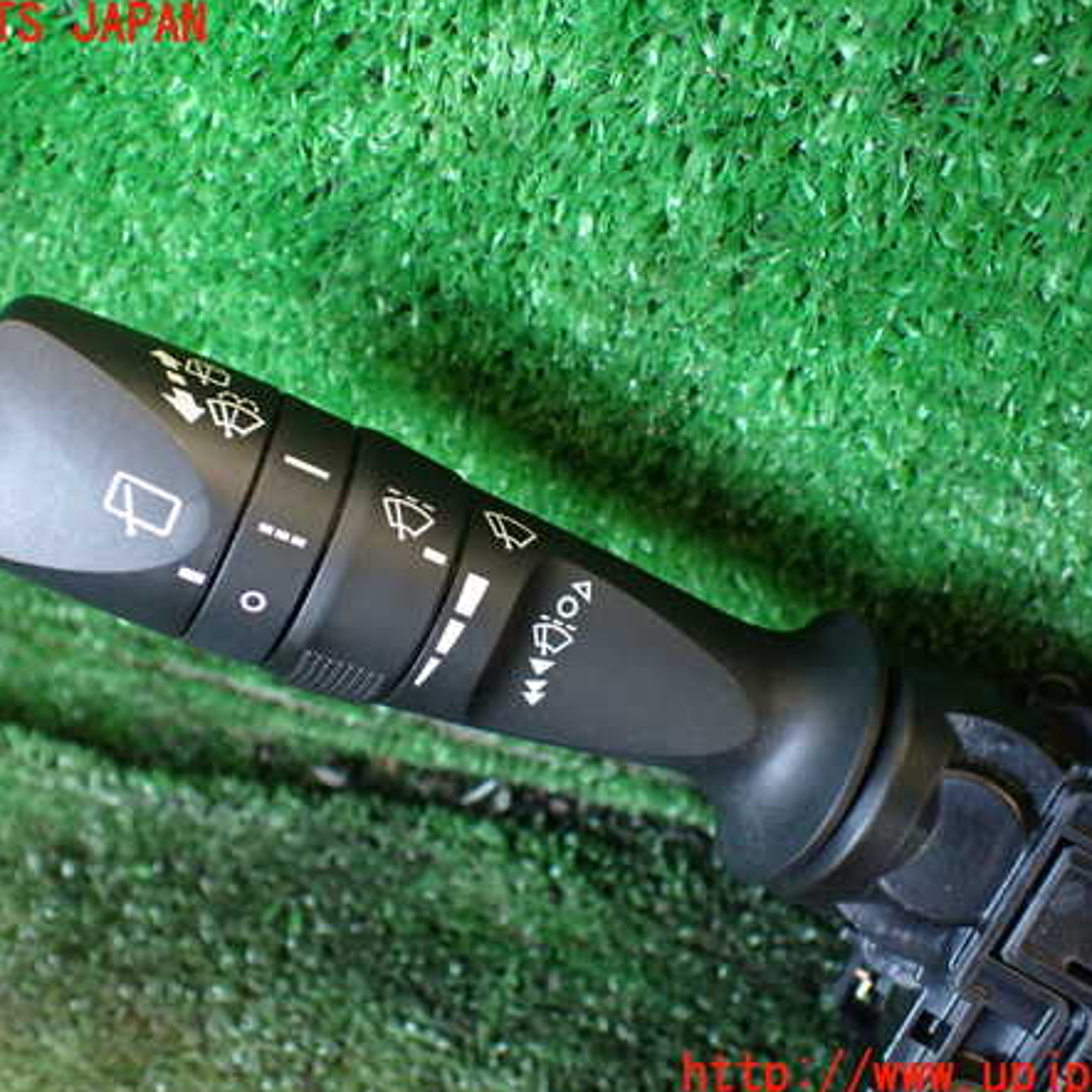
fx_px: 1285
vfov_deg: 46.0
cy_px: 551
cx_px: 499
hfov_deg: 46.0
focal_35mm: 36
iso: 800
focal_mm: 5.4
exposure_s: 1/125
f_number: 2.3
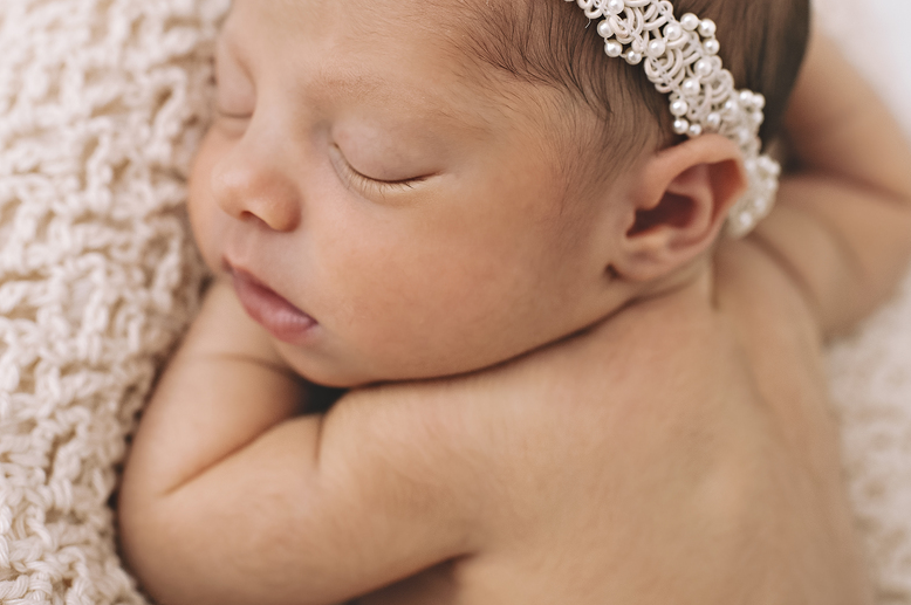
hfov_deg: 36.9
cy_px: 171
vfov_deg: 24.8
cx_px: 438
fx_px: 1365
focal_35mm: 54
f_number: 3.5
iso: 500
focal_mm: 35
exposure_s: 1/250
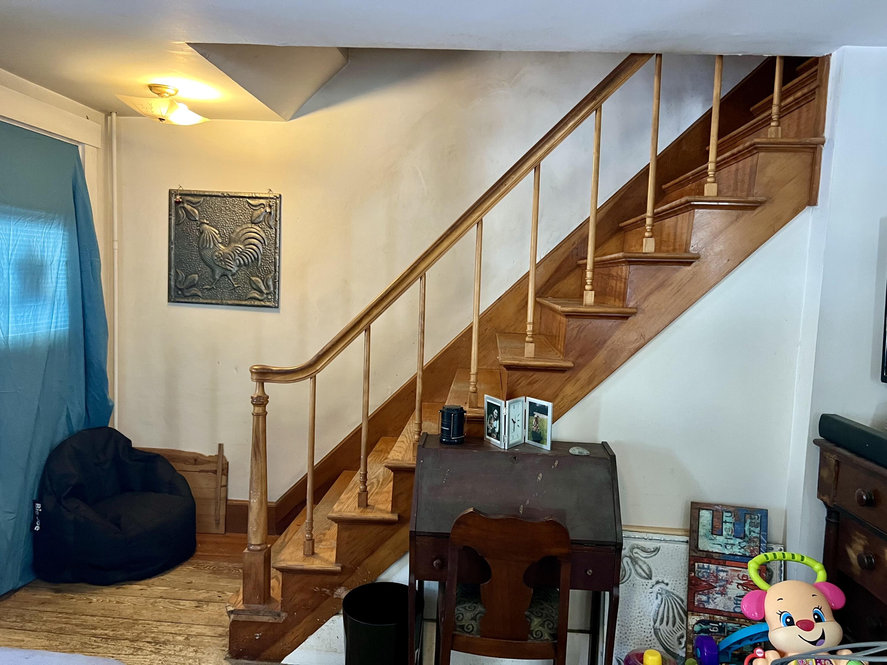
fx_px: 666
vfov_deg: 53.1
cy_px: 332
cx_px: 444
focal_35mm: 26
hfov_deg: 67.3
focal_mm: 5.7
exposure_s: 1/60
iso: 400
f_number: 1.5
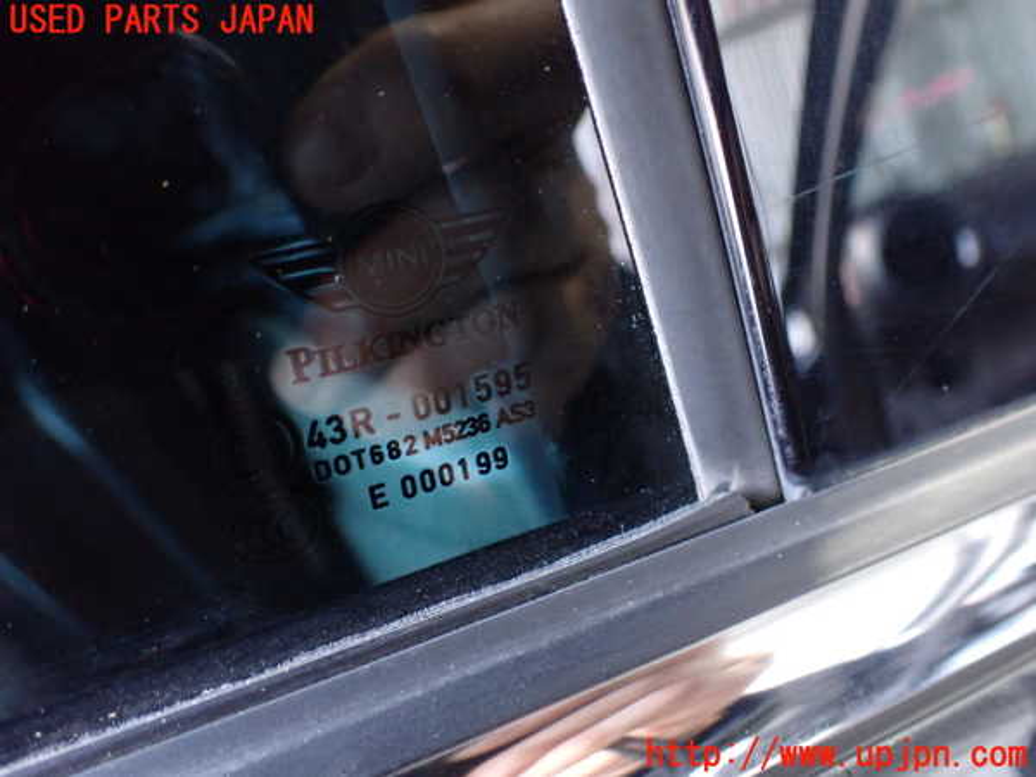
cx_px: 518
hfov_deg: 60.0
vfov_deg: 46.8
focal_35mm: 30
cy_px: 388
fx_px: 898
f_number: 2.3
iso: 1000
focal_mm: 5.4
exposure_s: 1/30
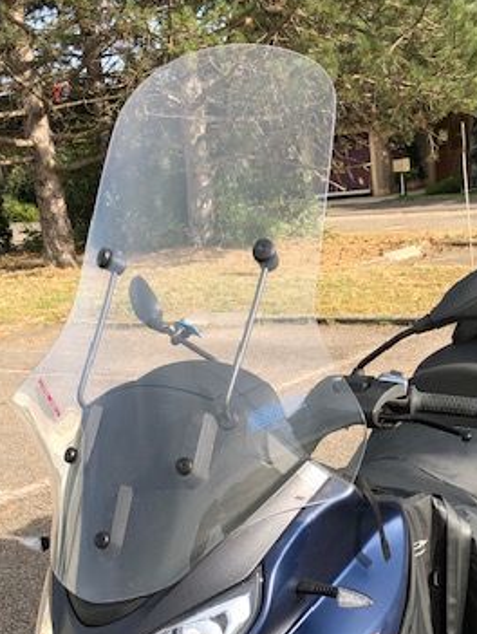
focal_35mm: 51
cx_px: 313
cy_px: 569
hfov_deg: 28.4
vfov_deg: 35.3
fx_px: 935
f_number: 1.8
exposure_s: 1/738
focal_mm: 4
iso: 20
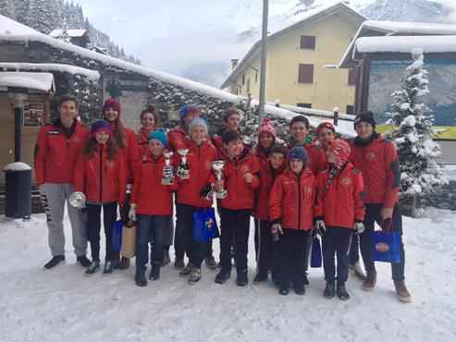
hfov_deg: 61.6
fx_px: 382
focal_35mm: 29
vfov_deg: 48.2
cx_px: 228
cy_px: 171
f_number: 2.2
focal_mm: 4.15
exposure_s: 1/120
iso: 32
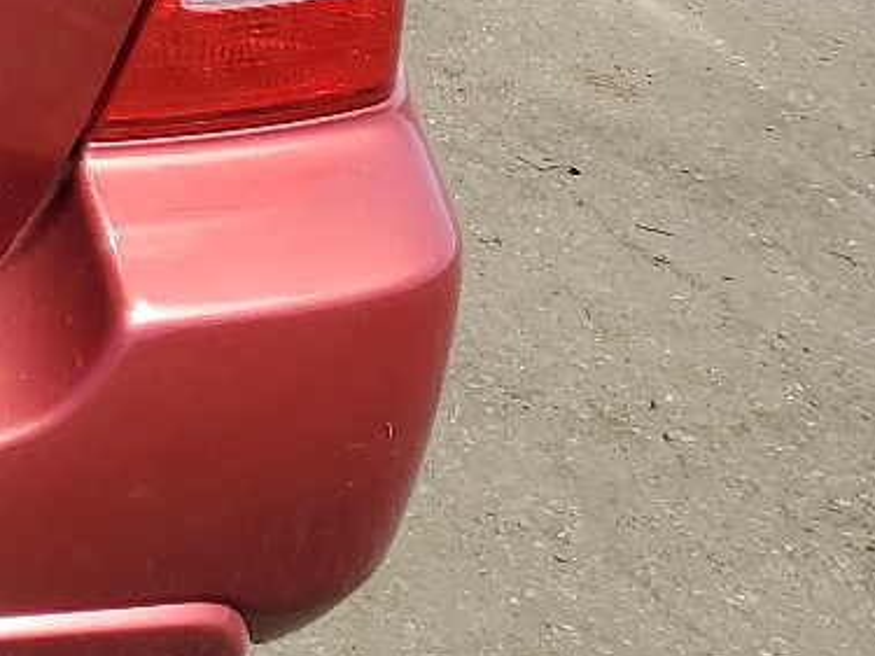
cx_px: -973
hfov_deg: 14.2
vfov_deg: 12.7
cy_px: -324
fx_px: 2805
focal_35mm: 111
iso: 50
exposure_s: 1/2000
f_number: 1.5
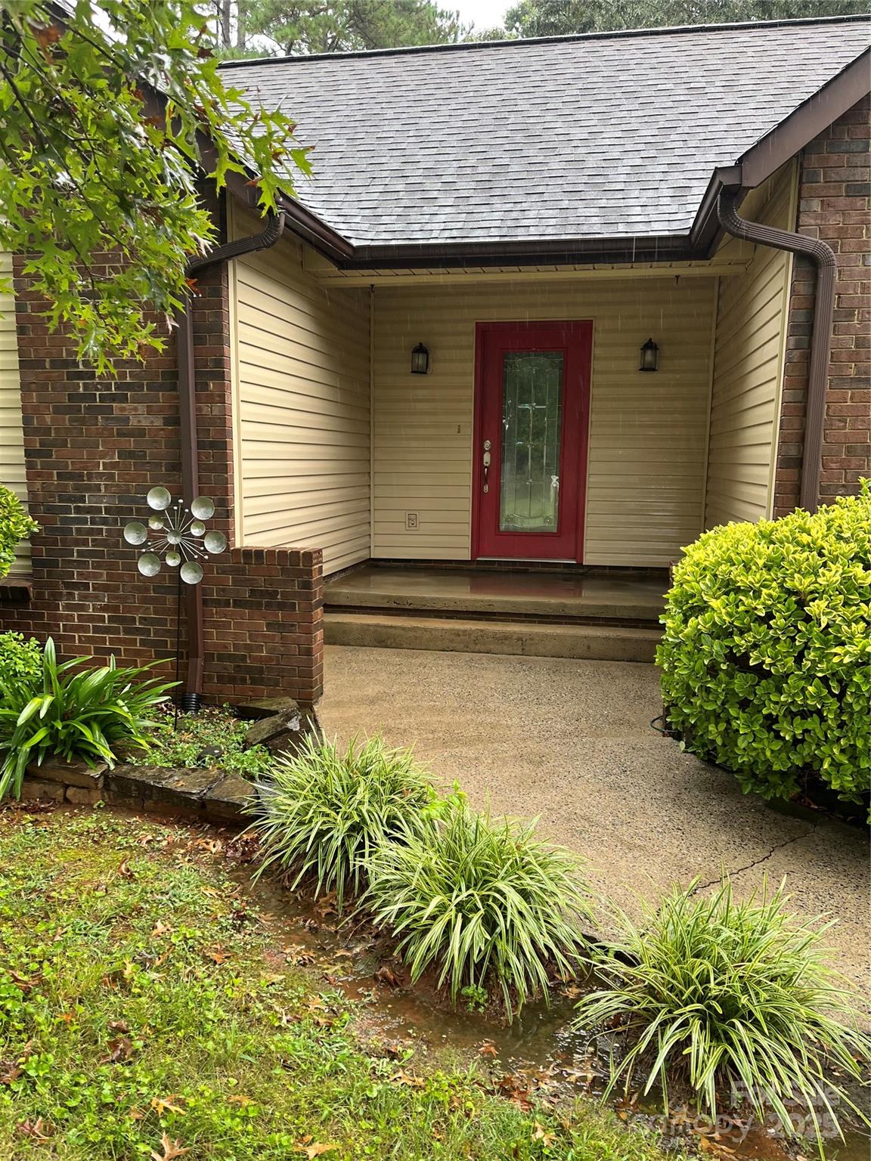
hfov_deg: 53.1
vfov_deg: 67.3
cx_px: 436
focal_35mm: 26
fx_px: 872
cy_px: 580
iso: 80
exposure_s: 1/121
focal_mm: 5.1
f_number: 1.6
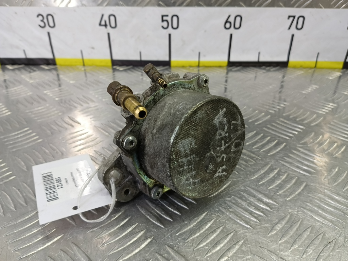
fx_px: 231
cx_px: 174
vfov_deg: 58.9
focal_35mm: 23
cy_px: 130
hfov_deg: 73.9
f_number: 1.6
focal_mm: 4.11
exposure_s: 1/50
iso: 130
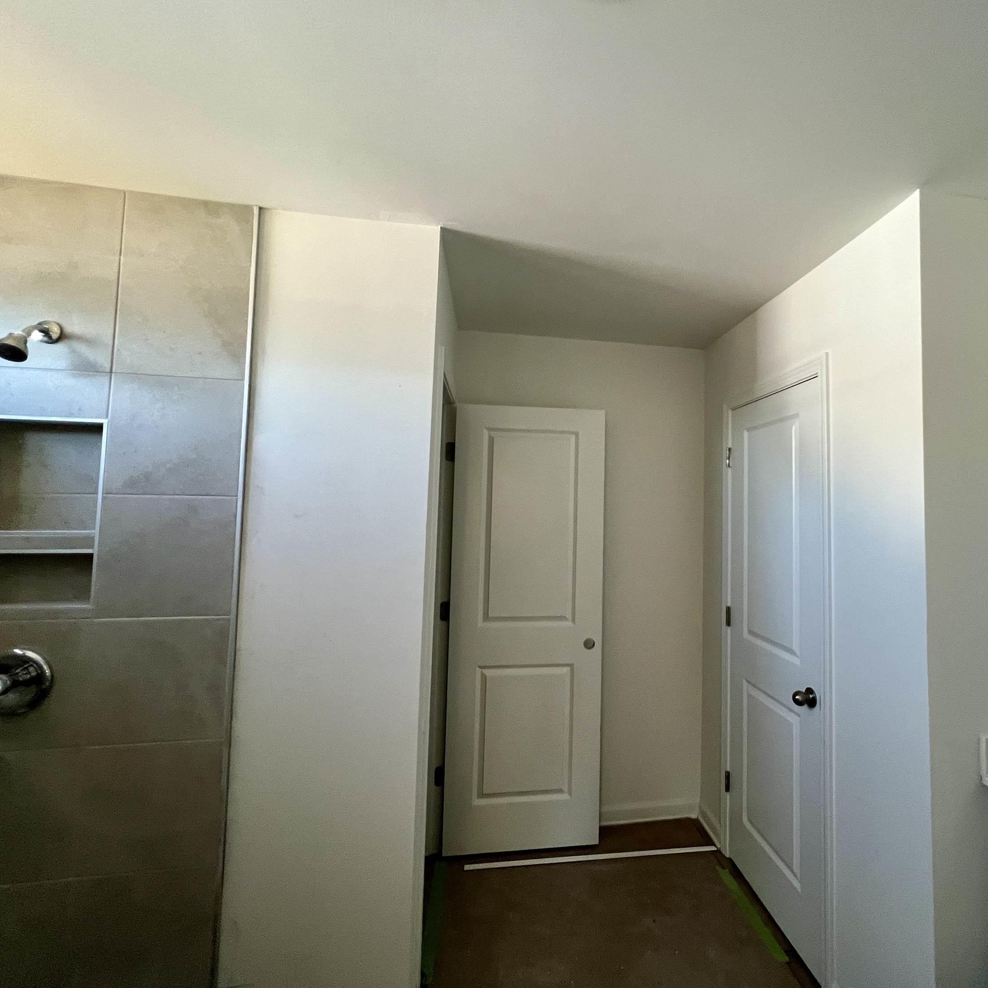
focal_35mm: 16
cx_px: 599
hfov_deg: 86.2
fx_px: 517
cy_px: 473
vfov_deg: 87.4
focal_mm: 1.57
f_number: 1.8
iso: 250
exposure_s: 1/65
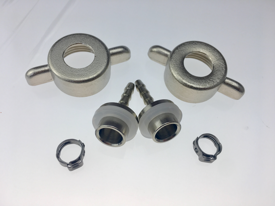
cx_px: 138
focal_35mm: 29
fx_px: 230
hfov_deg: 61.7
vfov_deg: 48.2
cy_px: 103
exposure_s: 1/158
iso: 25
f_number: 2.2
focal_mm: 4.15
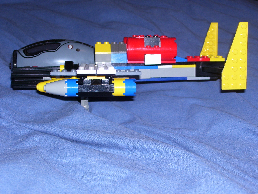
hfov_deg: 27.8
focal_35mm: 70
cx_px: 129
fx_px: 522
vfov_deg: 21.0
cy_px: 97
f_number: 4
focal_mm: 11.6
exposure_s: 1/90
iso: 80
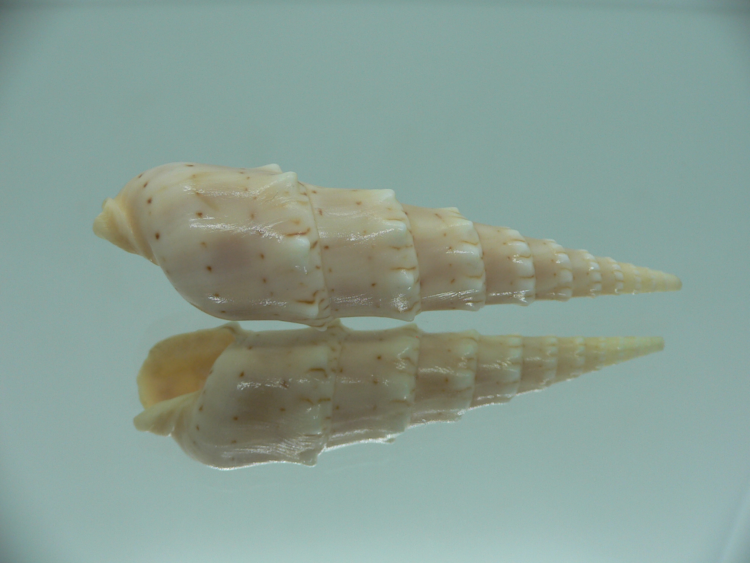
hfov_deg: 52.6
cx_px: 375
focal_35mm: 35
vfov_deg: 40.7
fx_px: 758
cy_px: 282
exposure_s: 1/60
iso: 80
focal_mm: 4.6
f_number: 2.8
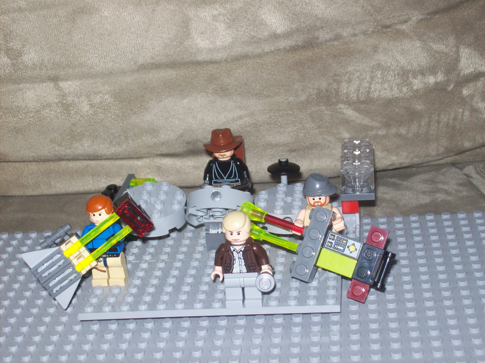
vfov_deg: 21.0
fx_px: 980
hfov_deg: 27.8
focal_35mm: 70
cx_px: 242
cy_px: 182
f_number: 3.8
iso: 80
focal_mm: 11.6
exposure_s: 1/97.2
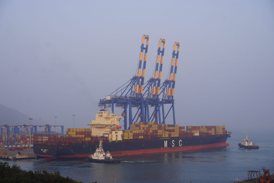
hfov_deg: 36.9
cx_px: 137
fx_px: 411
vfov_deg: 25.1
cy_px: 92
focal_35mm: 54
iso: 100
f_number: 9
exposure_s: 1/100
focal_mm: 36
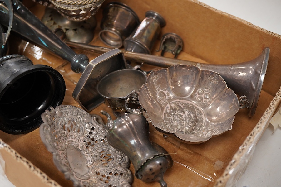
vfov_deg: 29.9
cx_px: 140
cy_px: 94
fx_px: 351
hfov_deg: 43.6
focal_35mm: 45
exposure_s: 1/125
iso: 1250
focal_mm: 30
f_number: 8
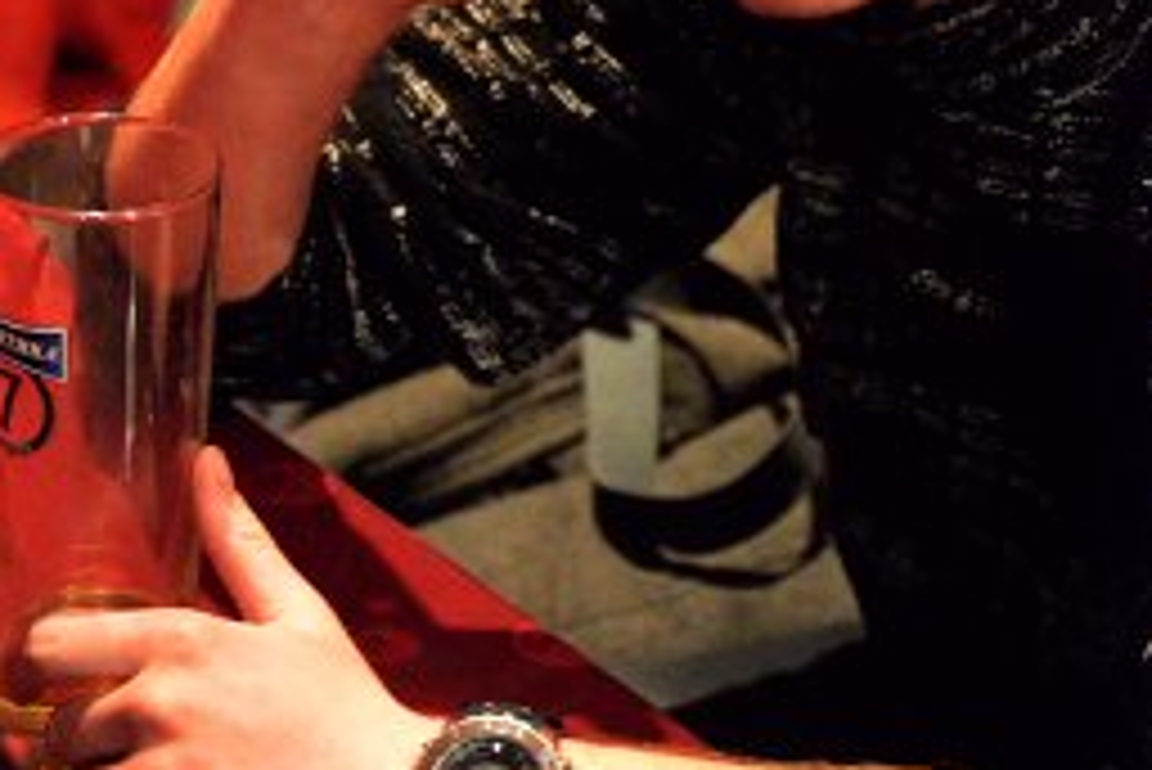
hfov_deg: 16.3
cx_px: 578
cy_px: 0
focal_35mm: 126
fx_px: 4026
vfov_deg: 10.8
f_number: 4
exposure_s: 1/40
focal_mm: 55
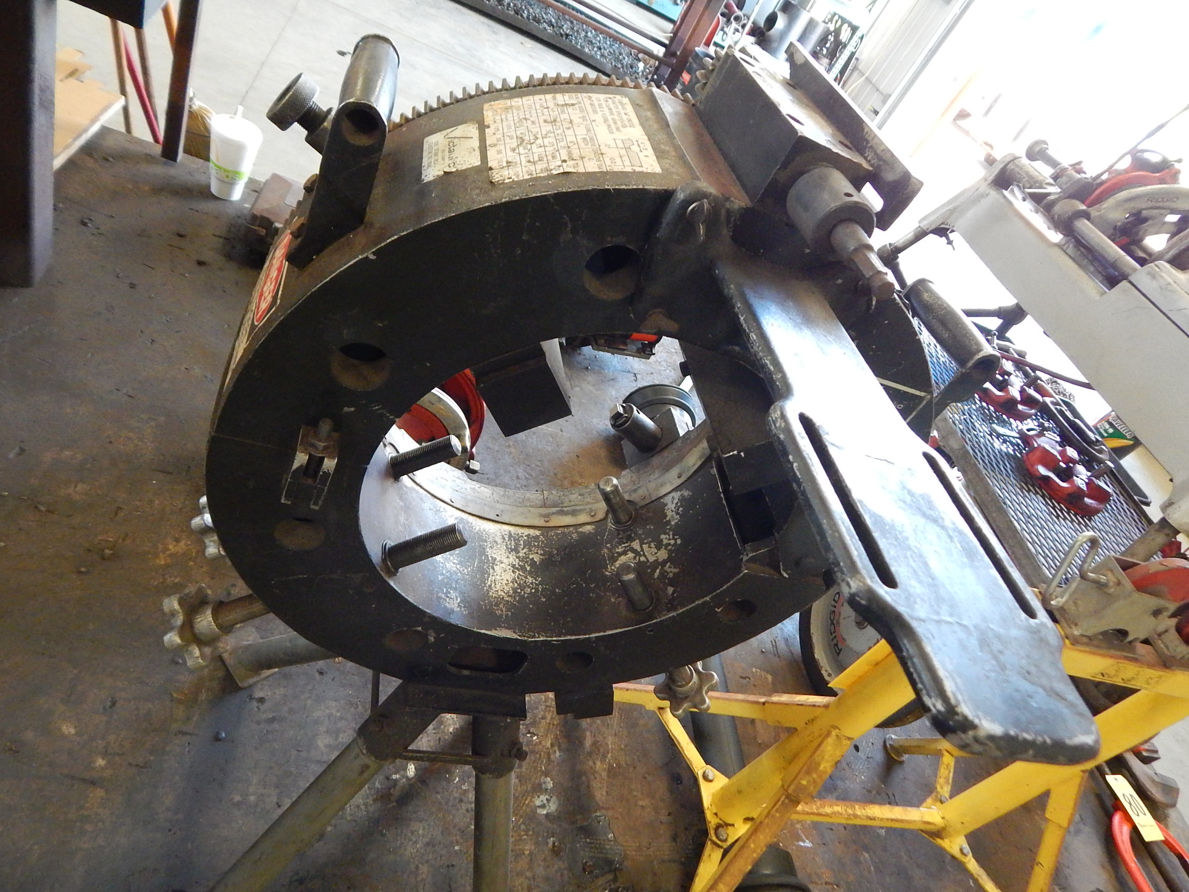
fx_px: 790
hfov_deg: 73.9
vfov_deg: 58.9
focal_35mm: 23
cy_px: 446
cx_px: 594
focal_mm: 4
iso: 200
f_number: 3
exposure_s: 1/20
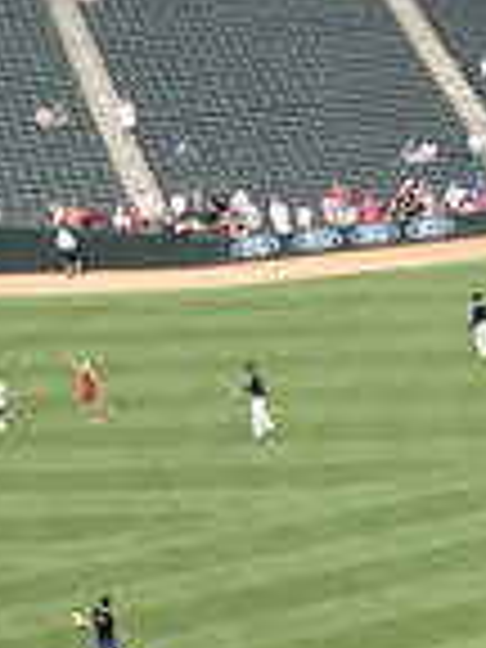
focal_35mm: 176
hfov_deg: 8.0
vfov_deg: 10.3
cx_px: 990
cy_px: 1348
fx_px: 3295
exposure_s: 1/404
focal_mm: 3.99
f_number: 1.8
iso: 20
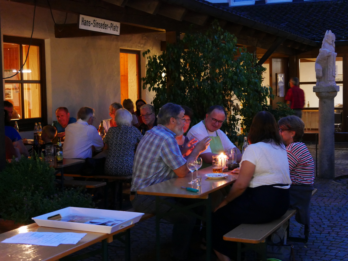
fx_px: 603
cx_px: 174
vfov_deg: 24.4
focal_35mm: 60
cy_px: 130
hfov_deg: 32.2
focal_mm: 30
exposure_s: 1/10
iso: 3200
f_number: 4.4
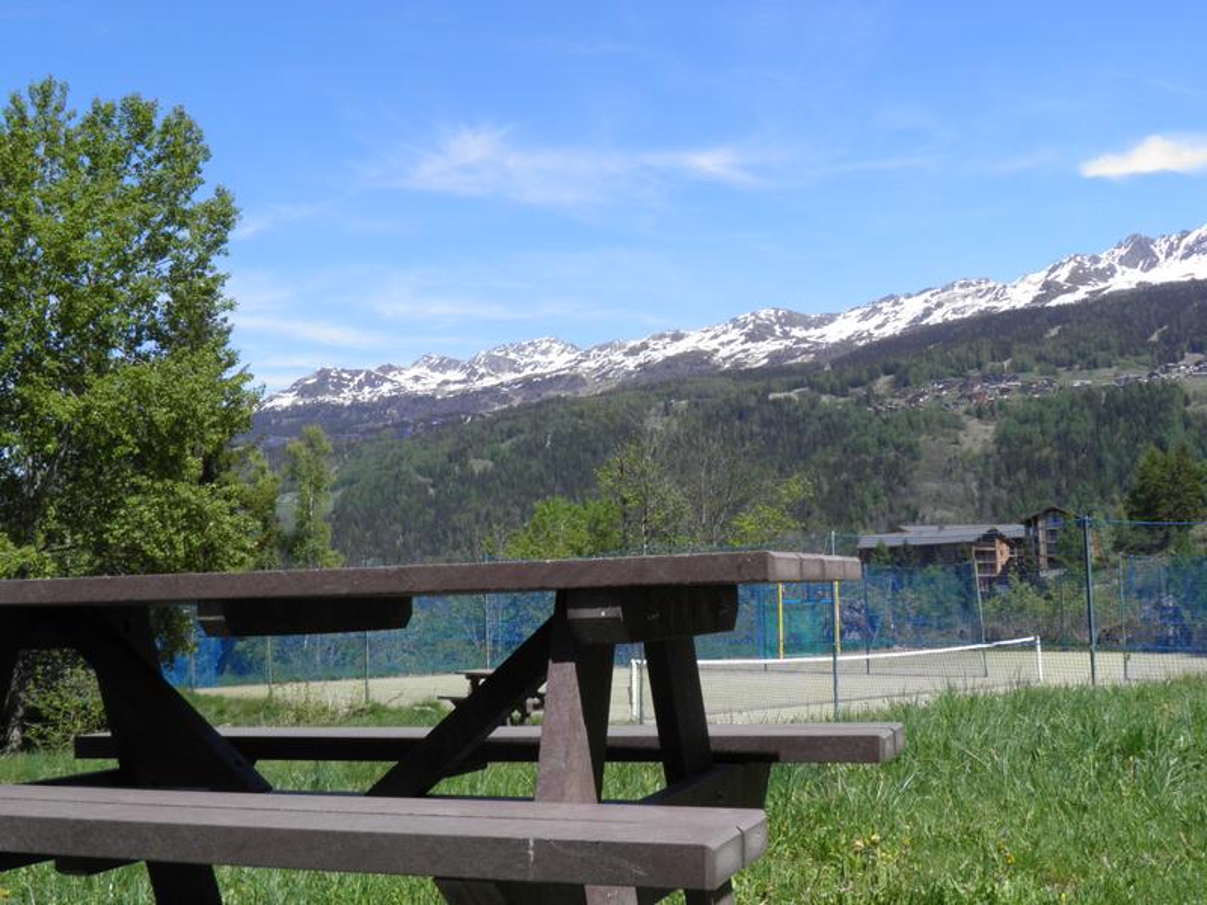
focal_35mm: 39
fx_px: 1360
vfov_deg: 36.8
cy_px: 452
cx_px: 604
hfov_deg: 47.9
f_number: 5.7
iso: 50
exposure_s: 1/250
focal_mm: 7.1
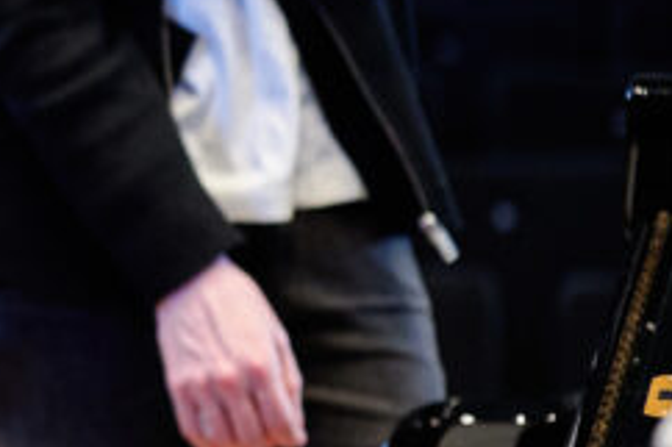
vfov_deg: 4.6
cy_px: -4
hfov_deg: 6.7
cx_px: -733
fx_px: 5521
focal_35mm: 296
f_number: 2.8
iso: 2500
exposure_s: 1/250
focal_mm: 70
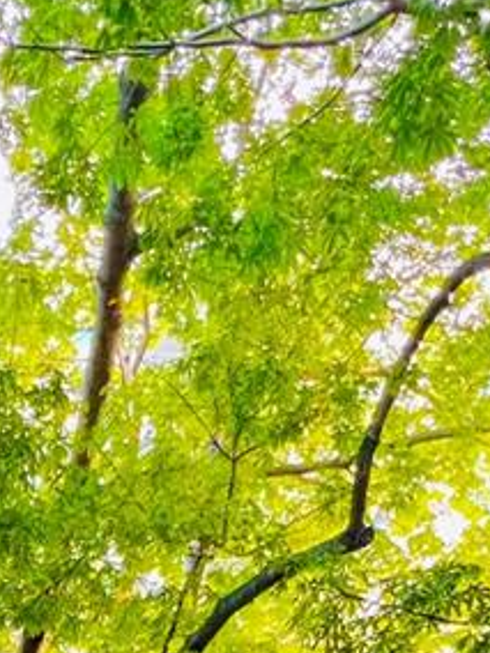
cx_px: -2
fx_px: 1038
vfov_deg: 23.1
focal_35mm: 55
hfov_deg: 25.2
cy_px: 1113
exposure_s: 1/99
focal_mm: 1.57
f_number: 1.8
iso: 200
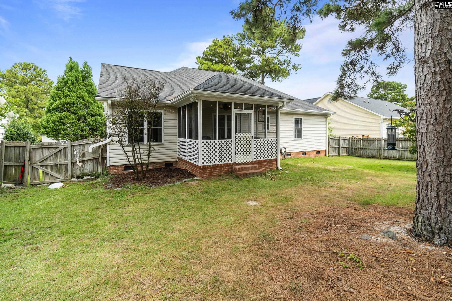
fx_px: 188
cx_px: 226
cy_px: 150
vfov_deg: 77.3
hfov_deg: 100.4
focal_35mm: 15
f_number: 8
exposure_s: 1/125
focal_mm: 10
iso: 250
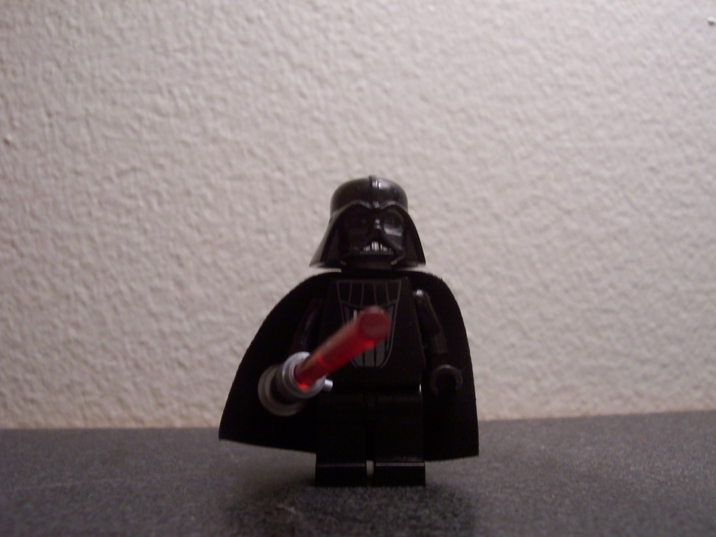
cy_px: 268
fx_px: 765
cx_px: 358
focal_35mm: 37
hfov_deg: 50.1
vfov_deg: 38.7
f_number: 2.8
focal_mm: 5.6
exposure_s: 1/30
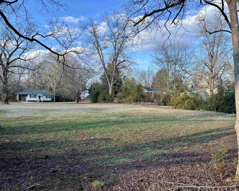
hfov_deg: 62.2
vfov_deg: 51.5
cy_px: 93
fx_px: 198
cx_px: 116
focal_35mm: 28
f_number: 1.6
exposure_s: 1/1028
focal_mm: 5.1
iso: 50
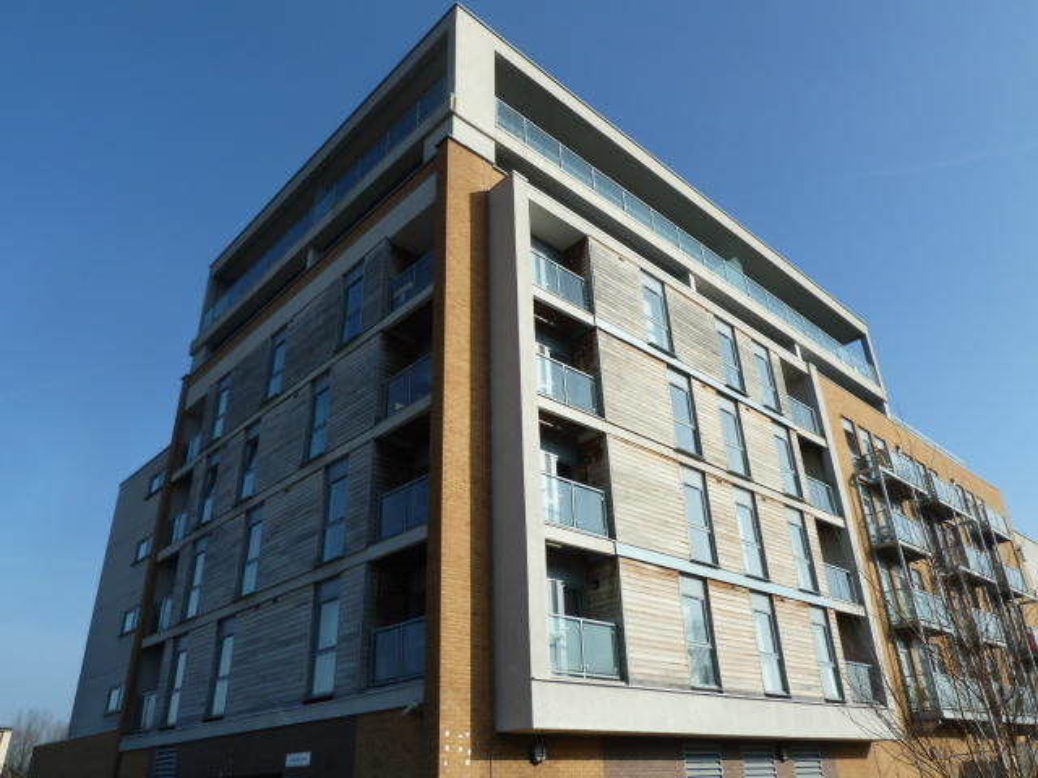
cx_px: 519
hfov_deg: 69.4
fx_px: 750
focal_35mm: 25
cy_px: 389
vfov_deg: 54.9
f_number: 4.5
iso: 80
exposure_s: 1/400
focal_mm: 4.1
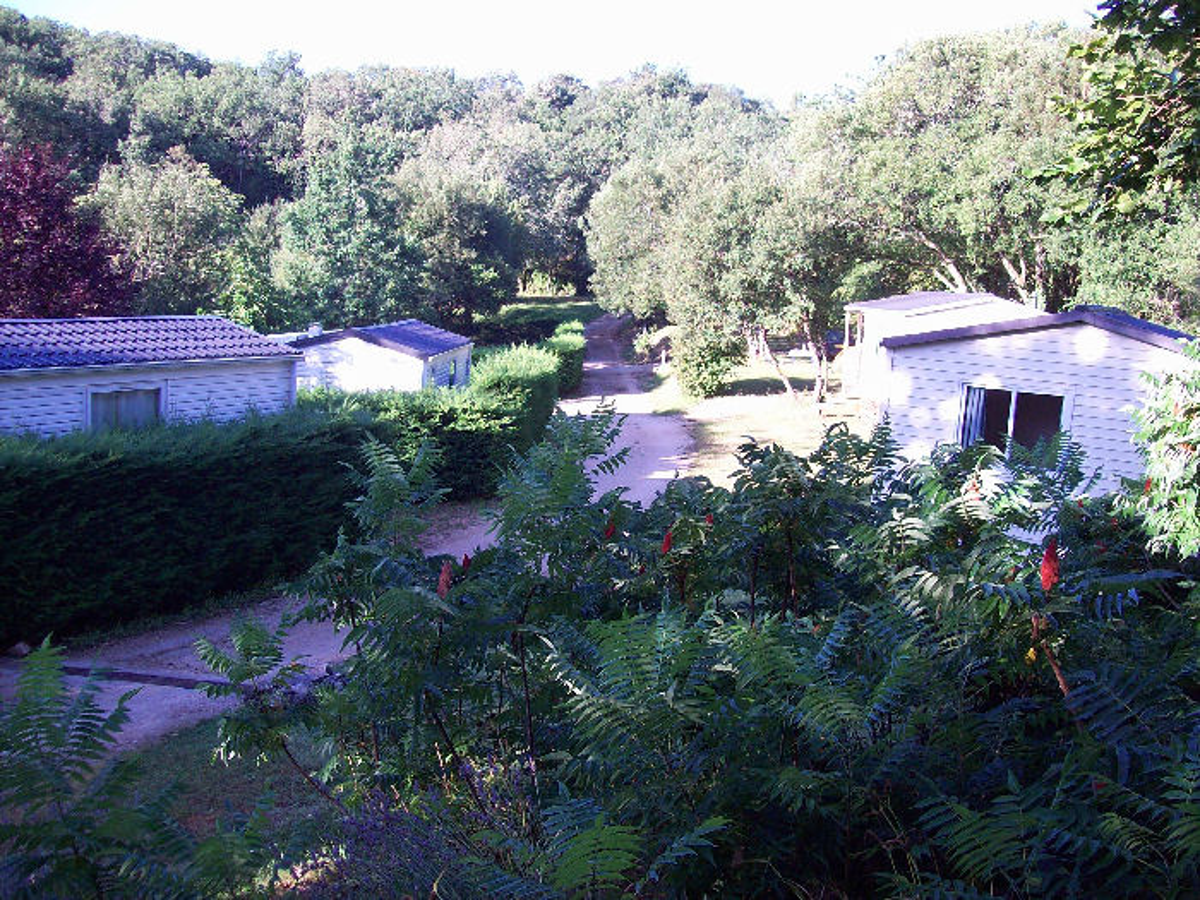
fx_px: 1248
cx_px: 600
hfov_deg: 51.4
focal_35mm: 36
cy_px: 450
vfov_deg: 39.7
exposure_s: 1/163
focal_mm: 6
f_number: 2.7
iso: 80
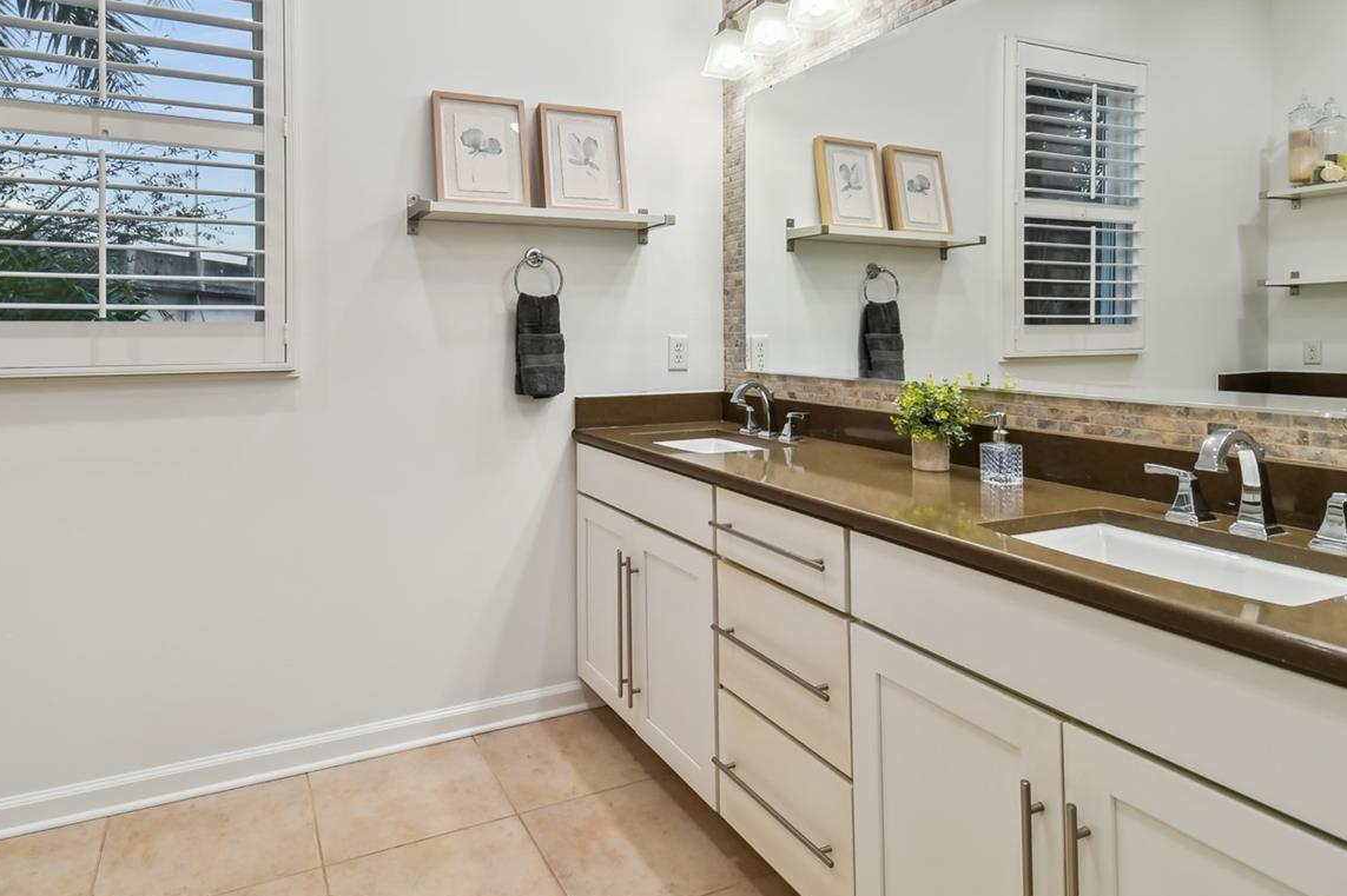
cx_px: 633
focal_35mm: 21
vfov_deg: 58.4
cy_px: 317
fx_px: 785
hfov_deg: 81.1
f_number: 7.1
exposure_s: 1/8
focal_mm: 10
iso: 100
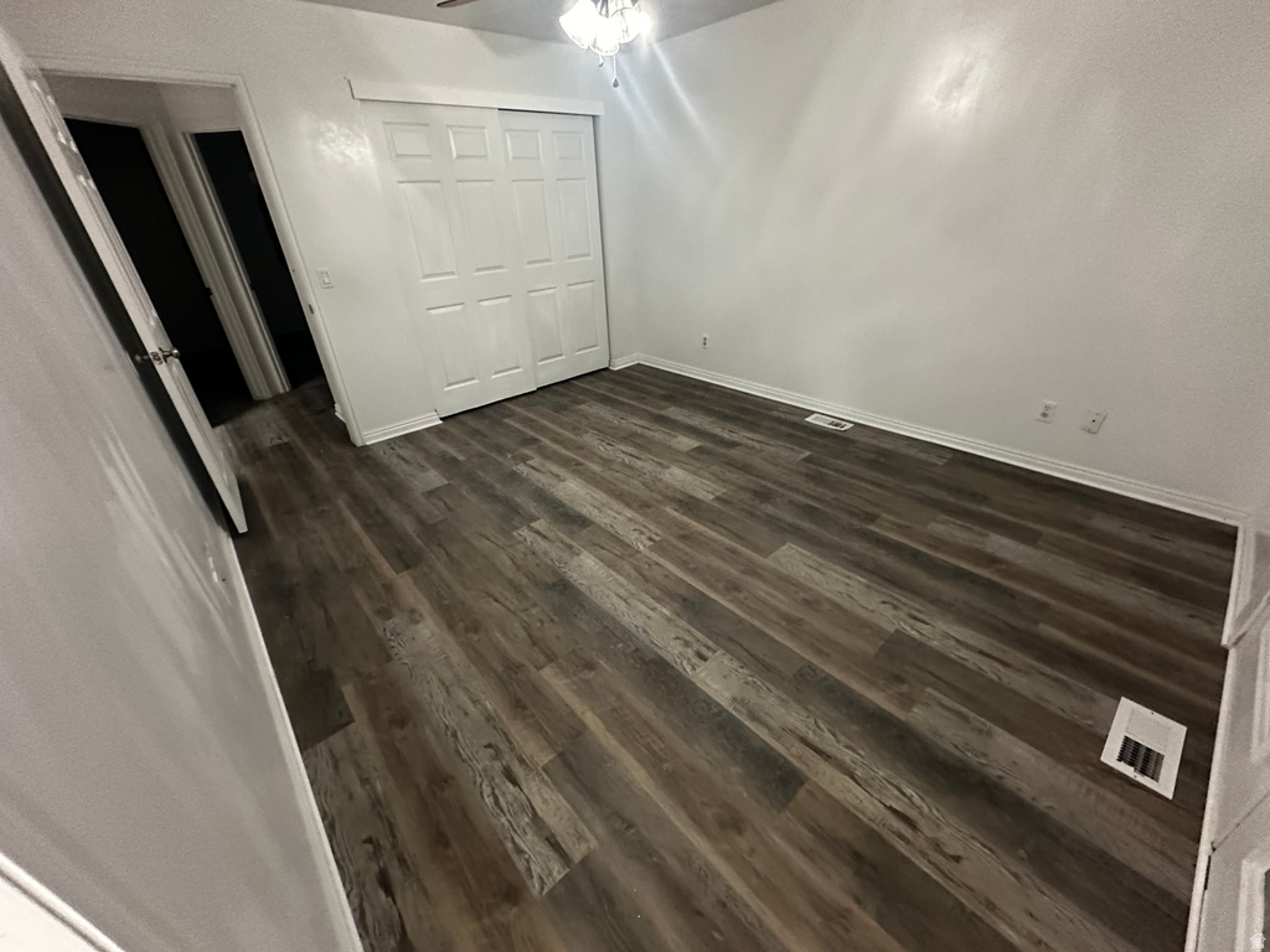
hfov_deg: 102.1
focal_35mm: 14
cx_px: 635
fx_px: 514
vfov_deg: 85.7
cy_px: 476
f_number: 2.2
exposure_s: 1/60
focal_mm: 2.22
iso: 640
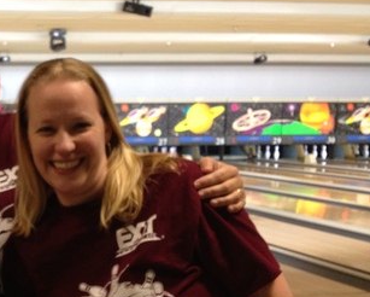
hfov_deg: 22.4
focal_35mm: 80
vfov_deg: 19.1
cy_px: 211
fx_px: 877
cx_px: -43
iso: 125
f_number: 2.4
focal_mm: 4.28
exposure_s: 1/20
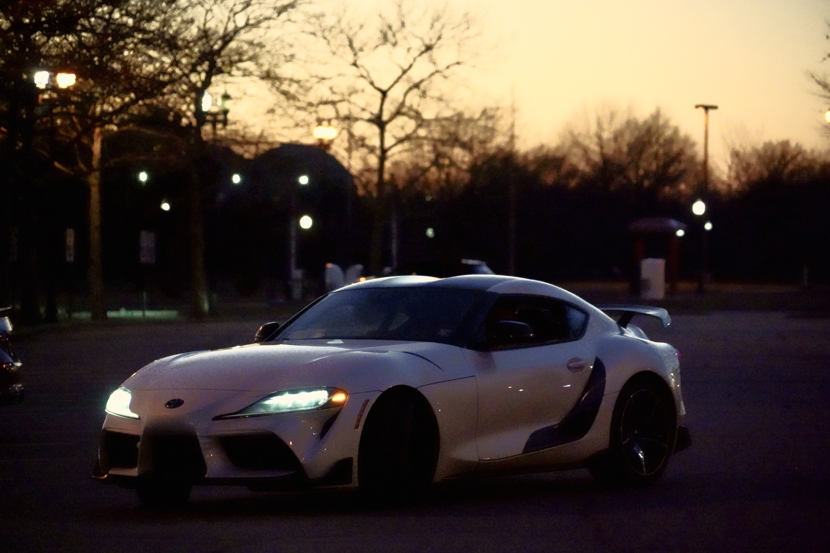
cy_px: 276
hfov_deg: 10.4
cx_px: 415
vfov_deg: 6.9
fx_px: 4565
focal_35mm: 198
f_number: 6.3
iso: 51200
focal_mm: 198
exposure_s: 1/640
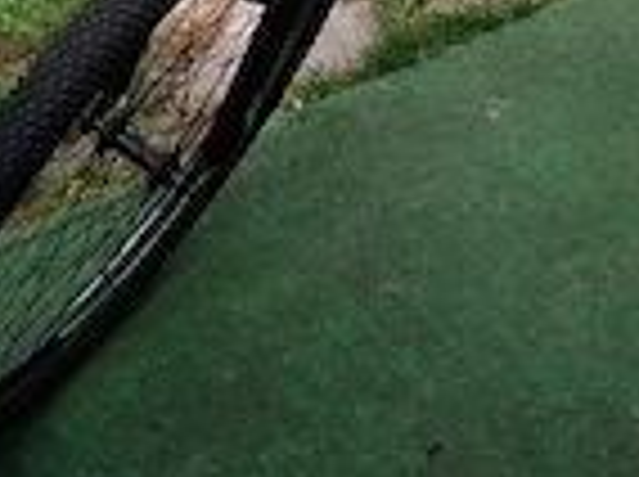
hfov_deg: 24.3
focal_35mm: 79
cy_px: -50
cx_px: 526
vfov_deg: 17.9
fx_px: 1456
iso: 100
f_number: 2.4
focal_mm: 2.39
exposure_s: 1/198
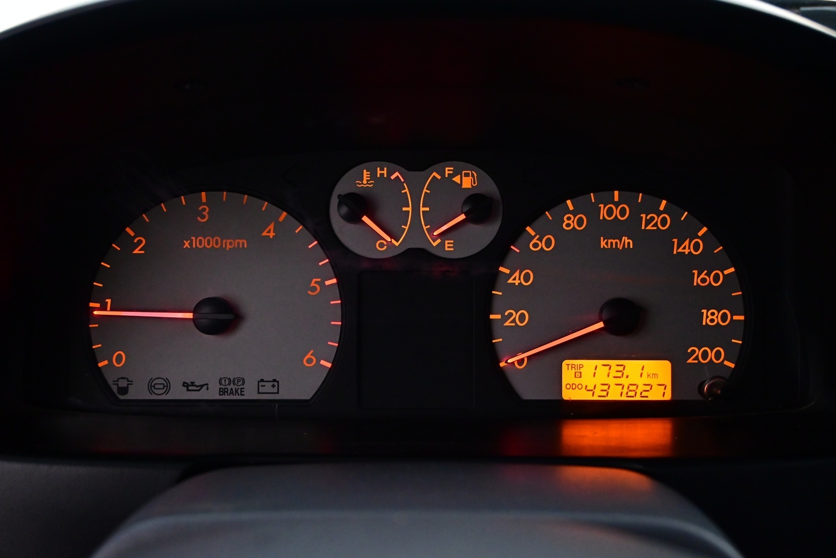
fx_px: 975
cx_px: 418
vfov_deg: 31.9
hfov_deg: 46.4
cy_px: 279
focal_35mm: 42
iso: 2800
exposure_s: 1/25
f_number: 4.5
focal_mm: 28
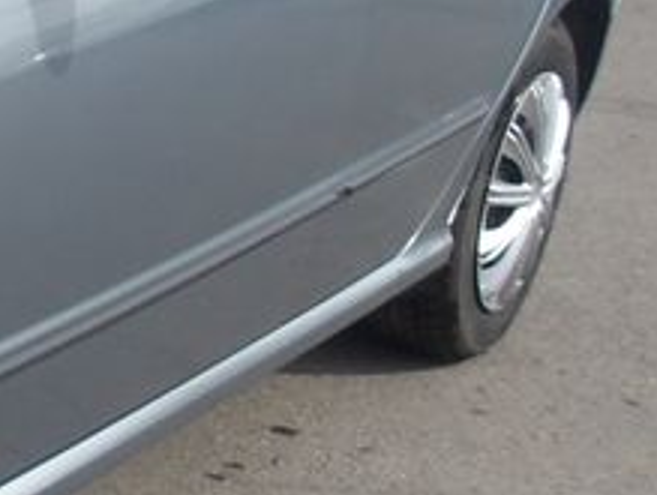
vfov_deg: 11.8
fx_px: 2395
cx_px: -675
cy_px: 138
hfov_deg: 13.3
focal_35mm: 126
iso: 100
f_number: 10.4
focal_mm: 4.9
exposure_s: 1/117
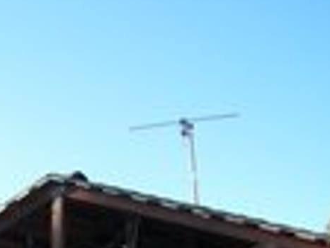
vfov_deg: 13.8
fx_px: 982
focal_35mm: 103
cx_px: 58
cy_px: 336
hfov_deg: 18.9
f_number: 2.8
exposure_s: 1/320
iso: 50
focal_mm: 6
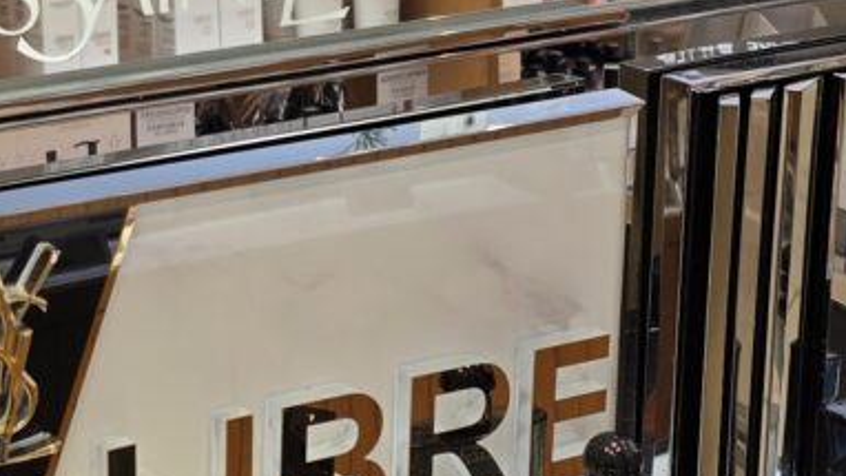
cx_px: 281
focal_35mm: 112
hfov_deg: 19.1
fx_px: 2513
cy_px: 183
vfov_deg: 10.8
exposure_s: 1/122
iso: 12
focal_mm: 6.3
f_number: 1.7
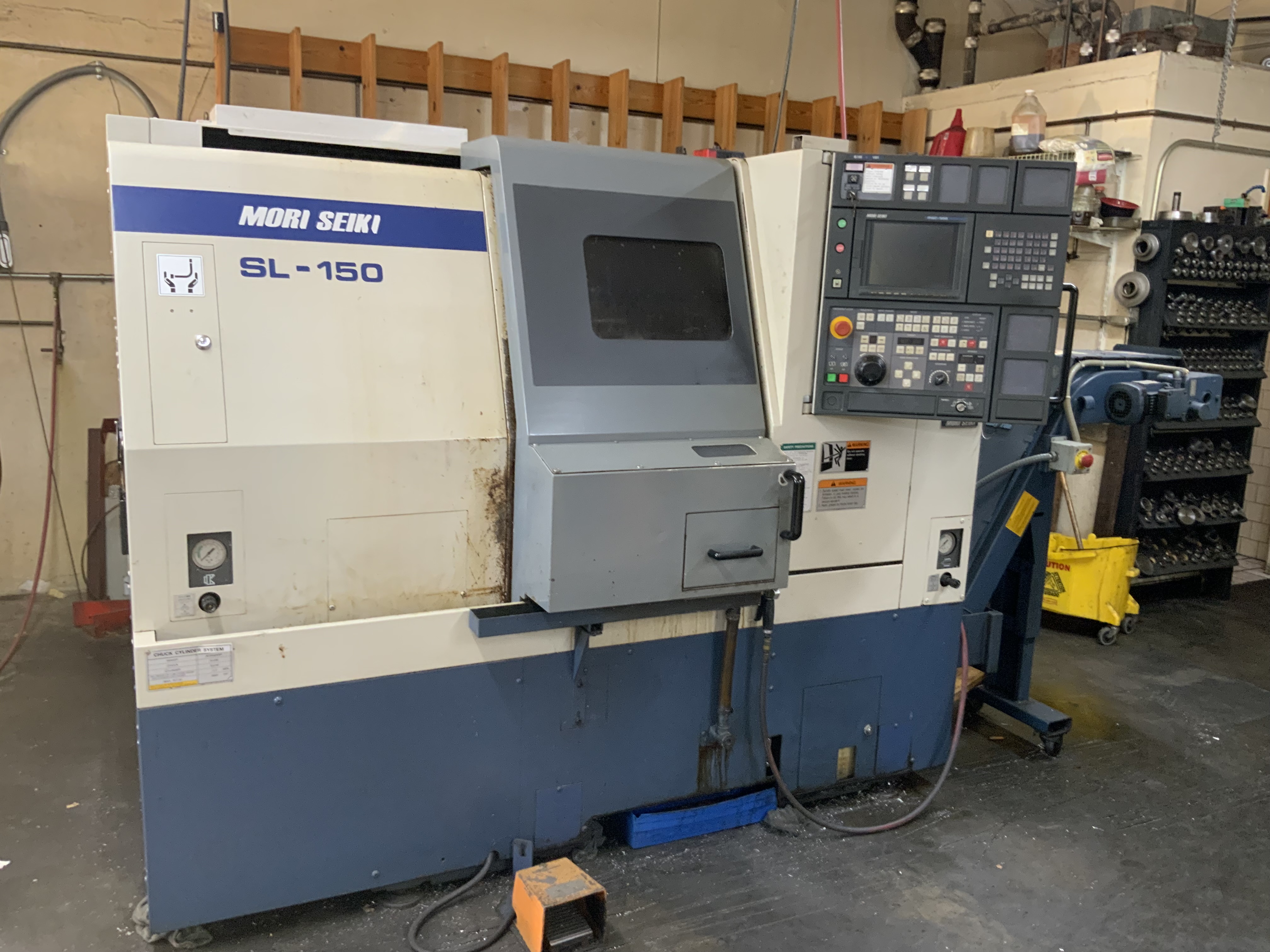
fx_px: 1064
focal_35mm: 29
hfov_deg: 61.7
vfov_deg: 48.2
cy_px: 476
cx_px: 635
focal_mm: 3
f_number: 1.8
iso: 160
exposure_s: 1/60
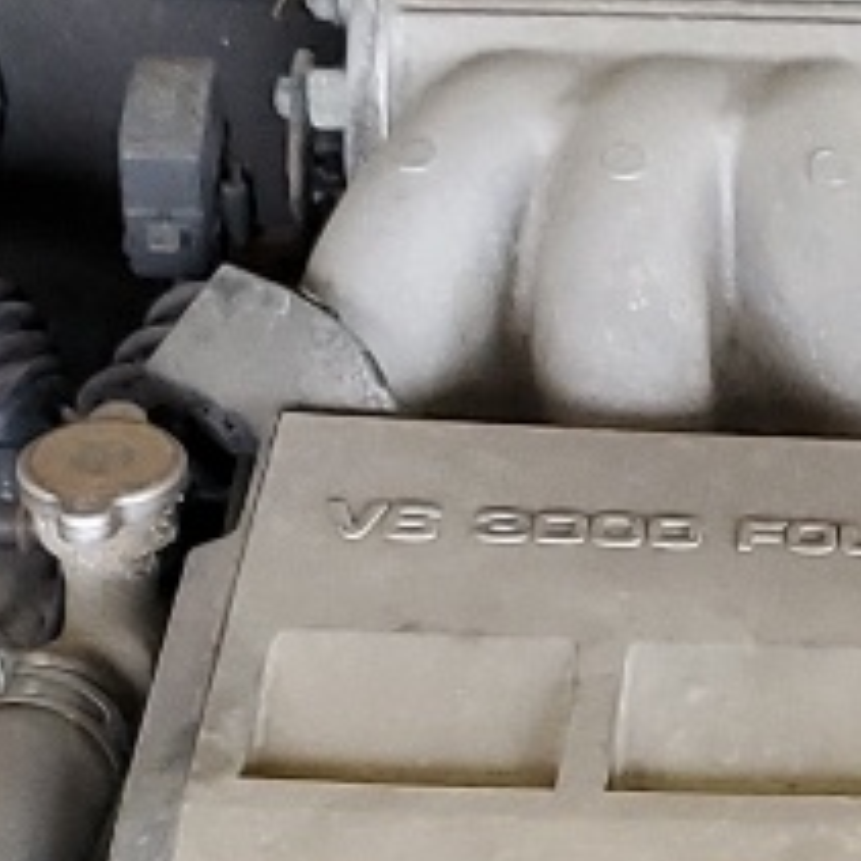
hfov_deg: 9.8
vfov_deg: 9.8
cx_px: 1163
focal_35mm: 174
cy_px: 1265
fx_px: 4896
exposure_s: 1/60.2
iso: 78
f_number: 1.5
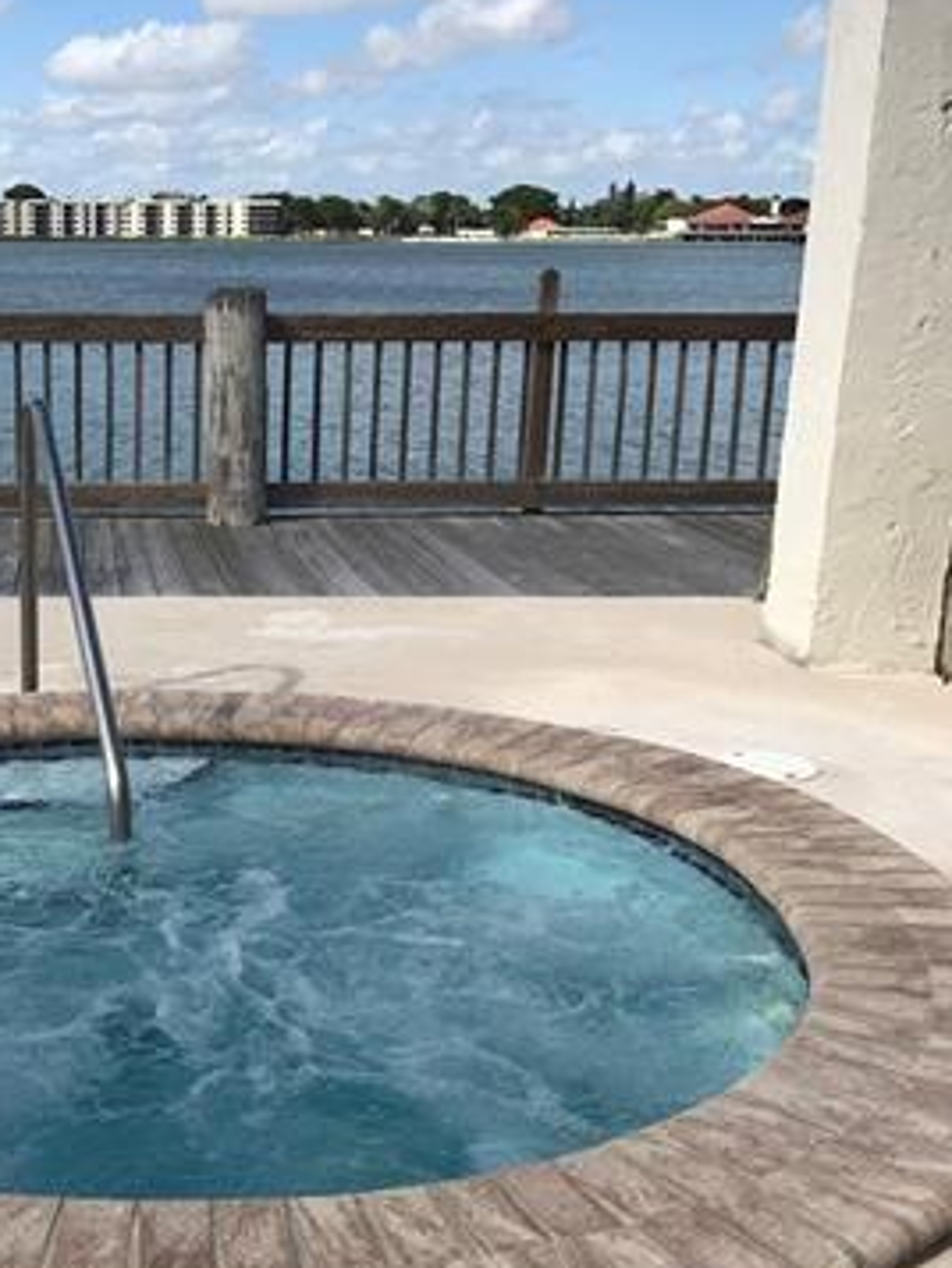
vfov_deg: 40.1
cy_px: 796
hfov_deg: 30.0
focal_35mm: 47
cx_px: 160
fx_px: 1722
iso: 20
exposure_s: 1/3096
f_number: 1.8
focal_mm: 3.99
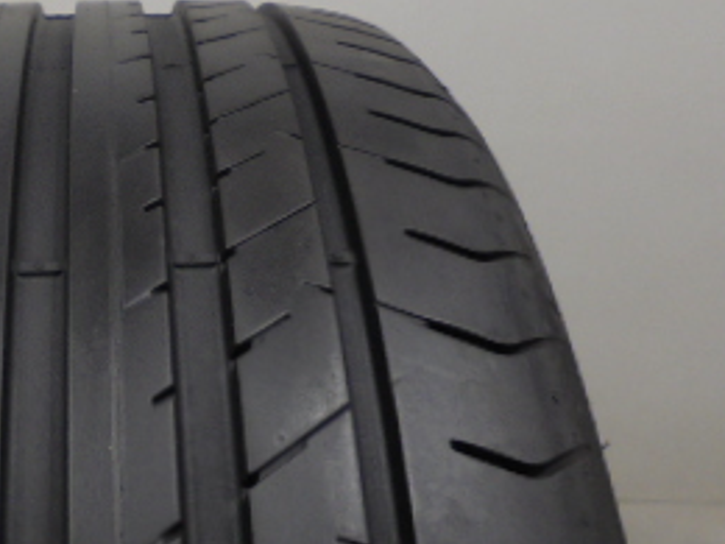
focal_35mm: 64
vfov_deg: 22.6
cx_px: 98
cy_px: 109
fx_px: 1340
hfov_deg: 29.2
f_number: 3.5
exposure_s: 1/30
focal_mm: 4.6
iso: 100
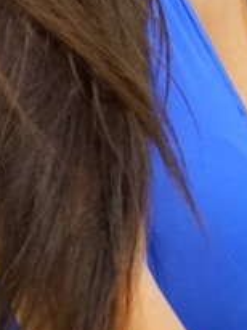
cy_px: -219
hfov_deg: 1.8
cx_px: 160
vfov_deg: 2.3
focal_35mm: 844
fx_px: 8046
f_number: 5.6
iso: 2000
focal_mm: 94
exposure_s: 1/160
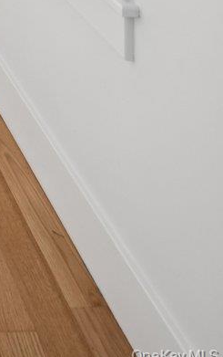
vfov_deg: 20.2
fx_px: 544
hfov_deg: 16.5
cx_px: -242
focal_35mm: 56
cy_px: -334
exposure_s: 1/320
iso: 500
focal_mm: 14
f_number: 5.6
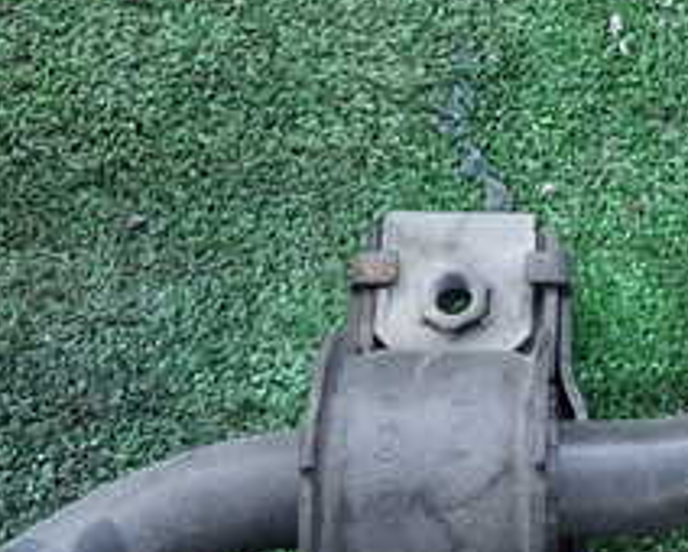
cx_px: 750
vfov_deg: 22.1
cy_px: 188
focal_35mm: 69
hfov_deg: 25.6
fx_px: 1406
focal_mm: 4.5
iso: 100
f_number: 2.8
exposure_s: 1/160
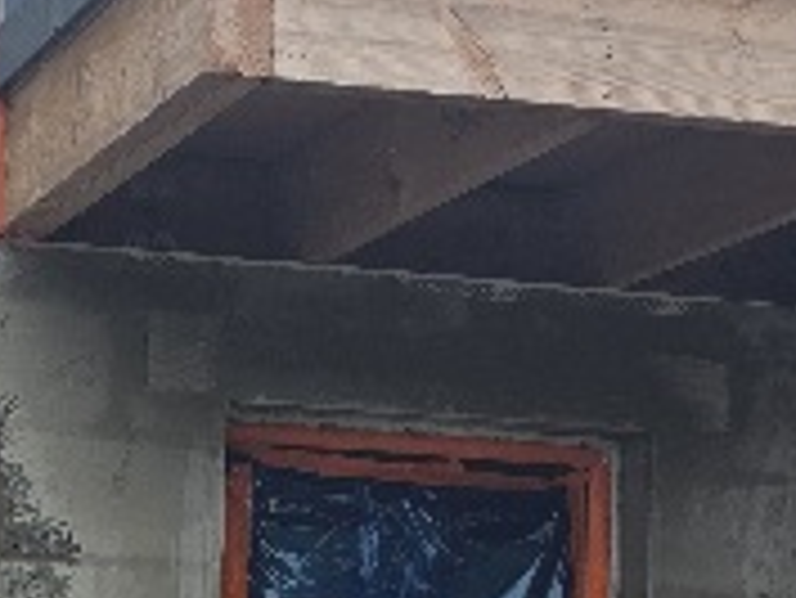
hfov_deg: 18.4
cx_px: 4
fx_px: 2393
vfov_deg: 14.0
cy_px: 620
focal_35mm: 104
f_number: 1.7
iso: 80
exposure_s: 1/1667
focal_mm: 6.3
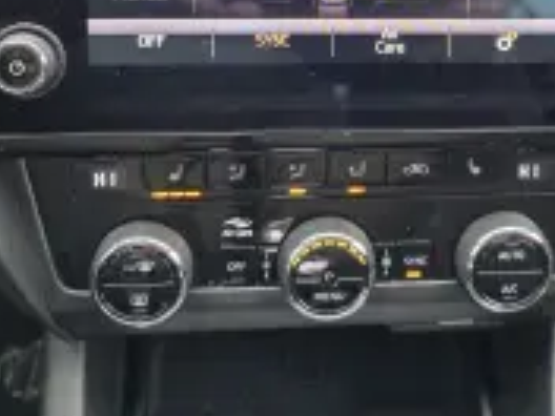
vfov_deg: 29.3
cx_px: 328
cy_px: 22
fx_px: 754
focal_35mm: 47
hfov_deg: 40.3
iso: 400
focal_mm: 6.3
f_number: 1.7
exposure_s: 1/100
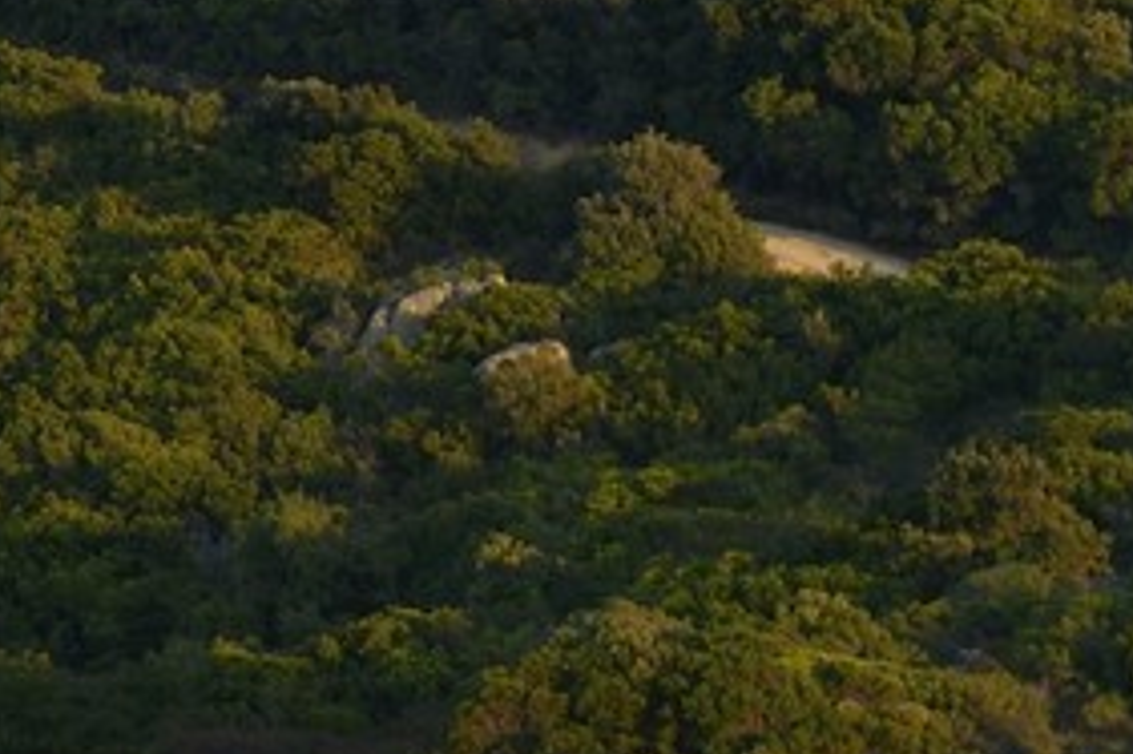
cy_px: 121
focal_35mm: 342
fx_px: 10757
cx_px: -1689
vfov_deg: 4.0
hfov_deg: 5.8
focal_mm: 60
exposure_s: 1/200
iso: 200
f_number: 8
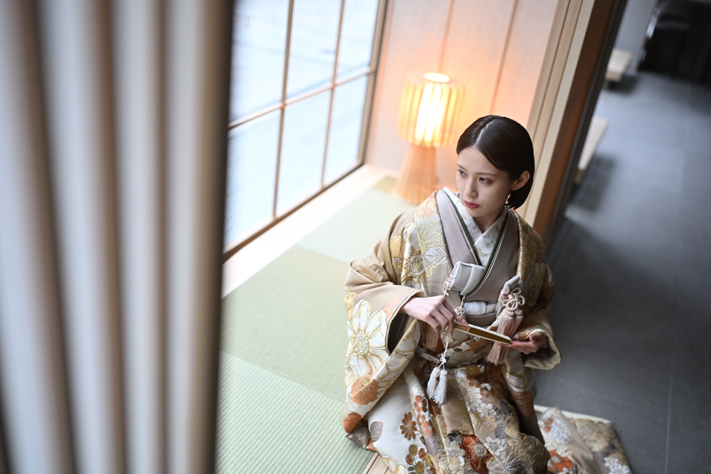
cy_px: 237
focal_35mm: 35
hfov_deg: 54.4
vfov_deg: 37.9
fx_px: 691
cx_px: 356
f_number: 1.3
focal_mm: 35
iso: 1000
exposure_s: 1/200
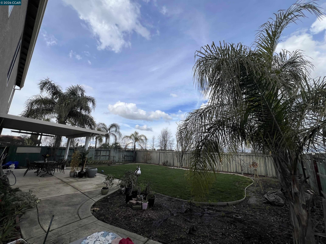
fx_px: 122
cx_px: 163
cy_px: 122
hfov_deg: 106.2
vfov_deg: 89.9
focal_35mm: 13
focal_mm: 1.57
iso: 32
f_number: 1.8
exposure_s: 1/2137
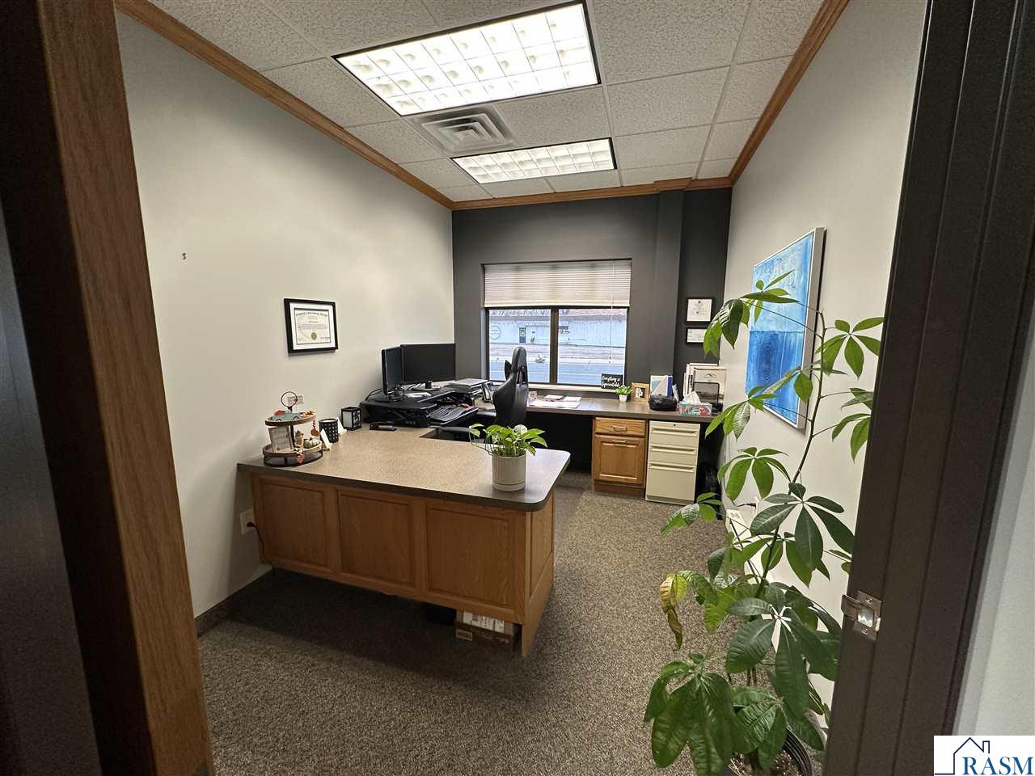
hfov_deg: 102.1
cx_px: 518
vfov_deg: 85.7
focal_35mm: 14
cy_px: 388
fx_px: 419
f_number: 2.2
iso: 160
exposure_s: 1/60
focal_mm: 2.22
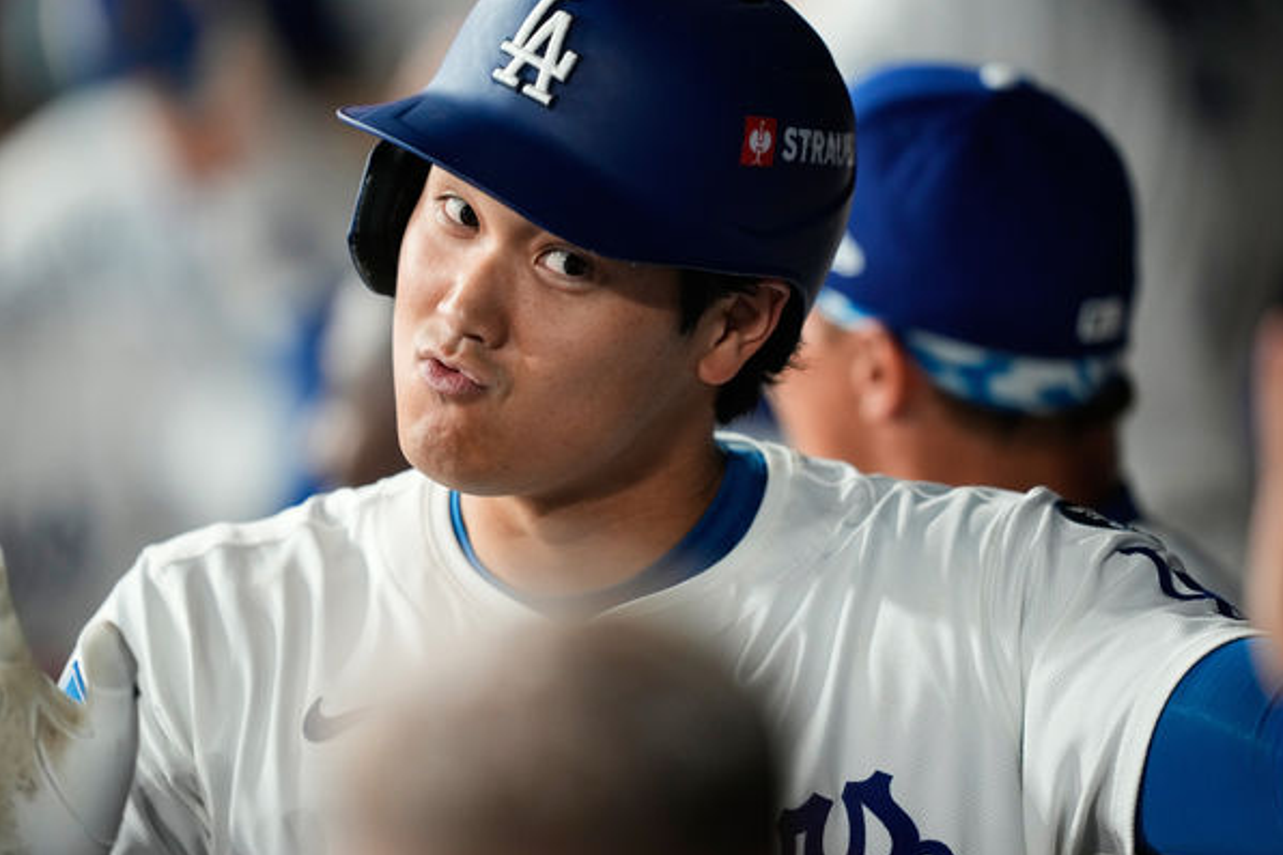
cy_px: 429
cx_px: 644
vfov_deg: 3.4
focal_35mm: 403
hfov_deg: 5.1
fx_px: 14358
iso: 2500
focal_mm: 400
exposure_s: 1/1000
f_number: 2.8
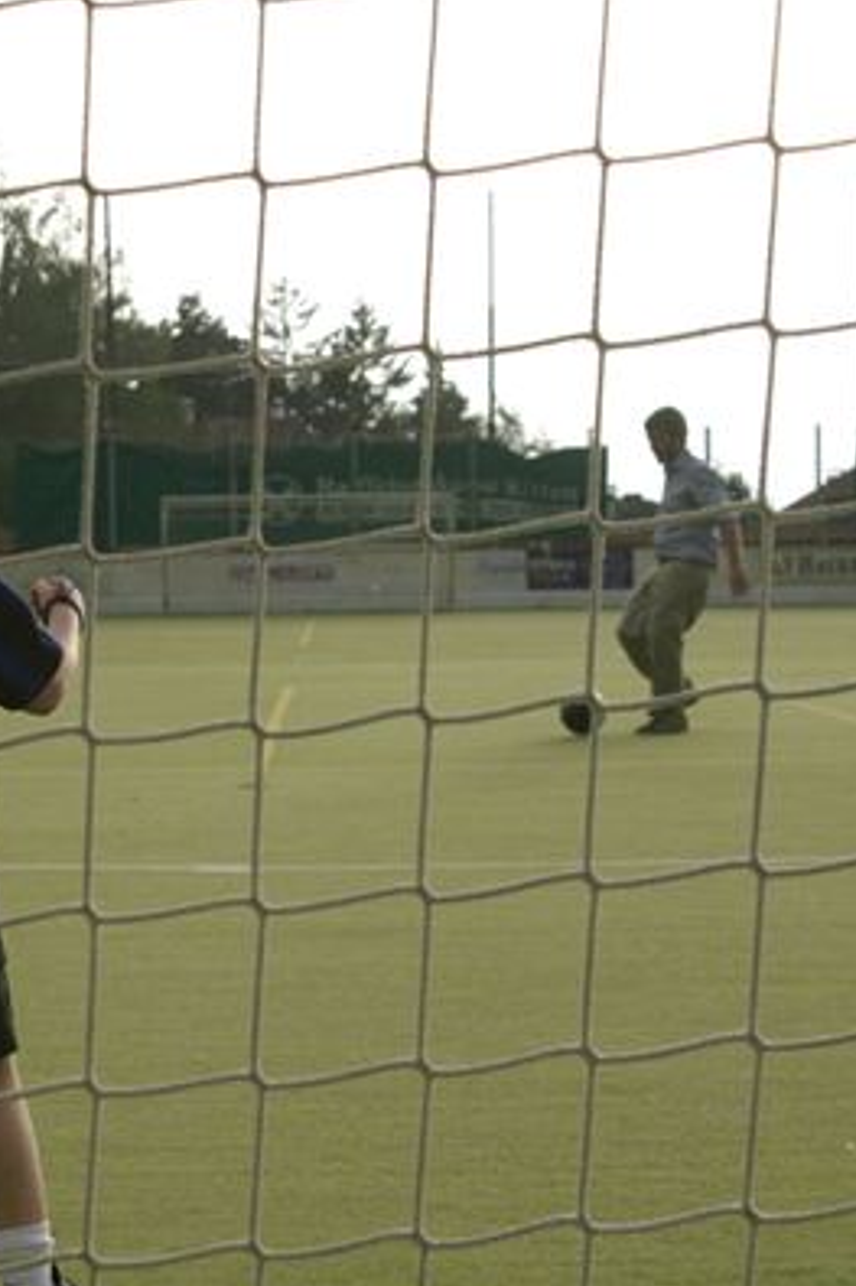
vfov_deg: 25.4
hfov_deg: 17.1
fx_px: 2847
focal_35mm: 80
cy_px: 640
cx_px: 381
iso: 800
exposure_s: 1/2000
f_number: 5
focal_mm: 35
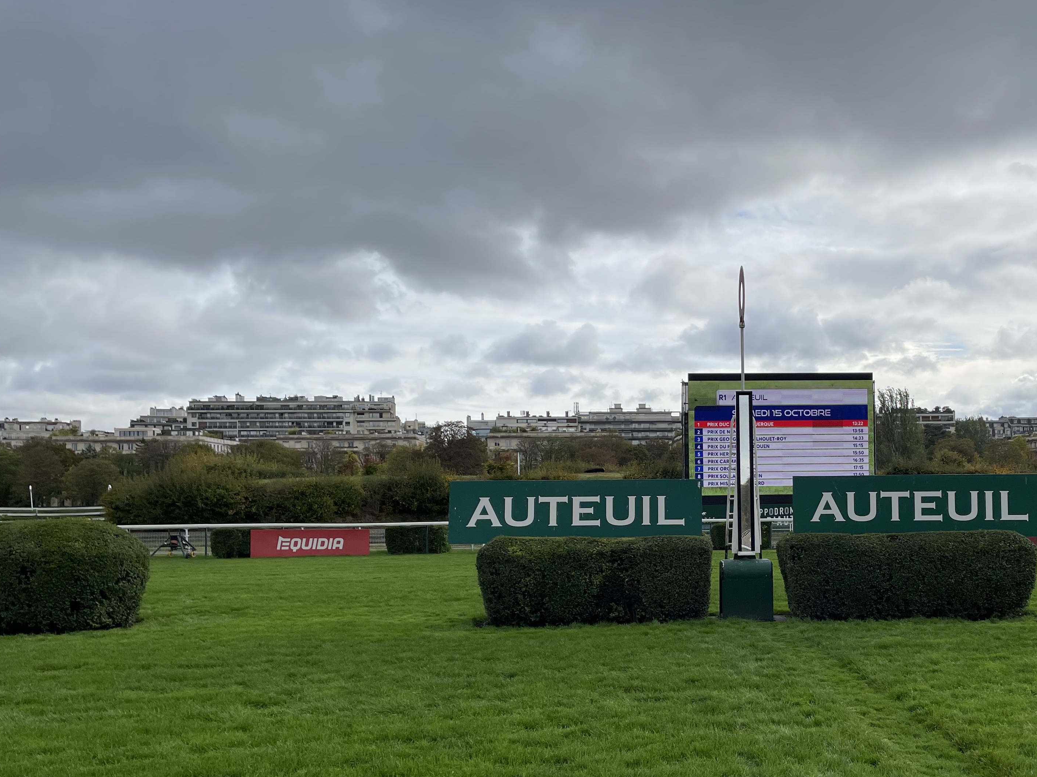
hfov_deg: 48.9
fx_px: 1108
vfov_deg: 38.4
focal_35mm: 37
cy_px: 491
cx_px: 721
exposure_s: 1/4132
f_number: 1.6
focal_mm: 4.2
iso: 32
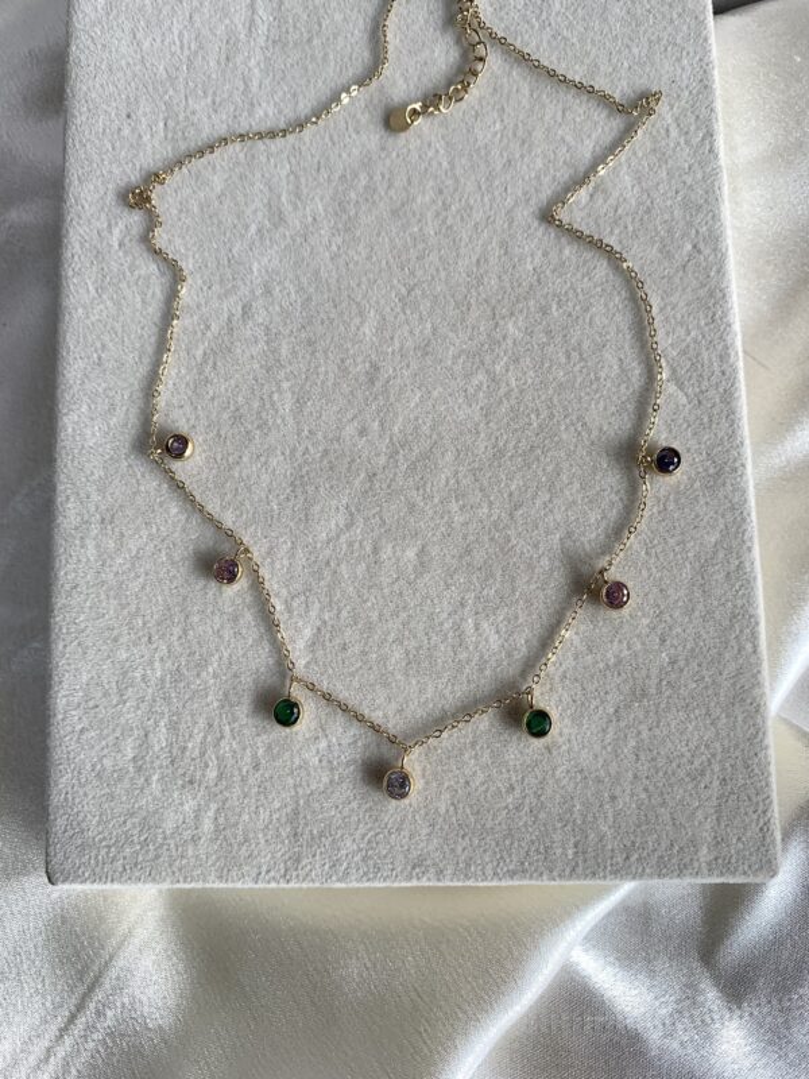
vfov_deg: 67.3
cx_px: 404
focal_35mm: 26
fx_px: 810
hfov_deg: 53.1
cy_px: 540
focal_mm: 4.25
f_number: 1.8
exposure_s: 1/125
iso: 25
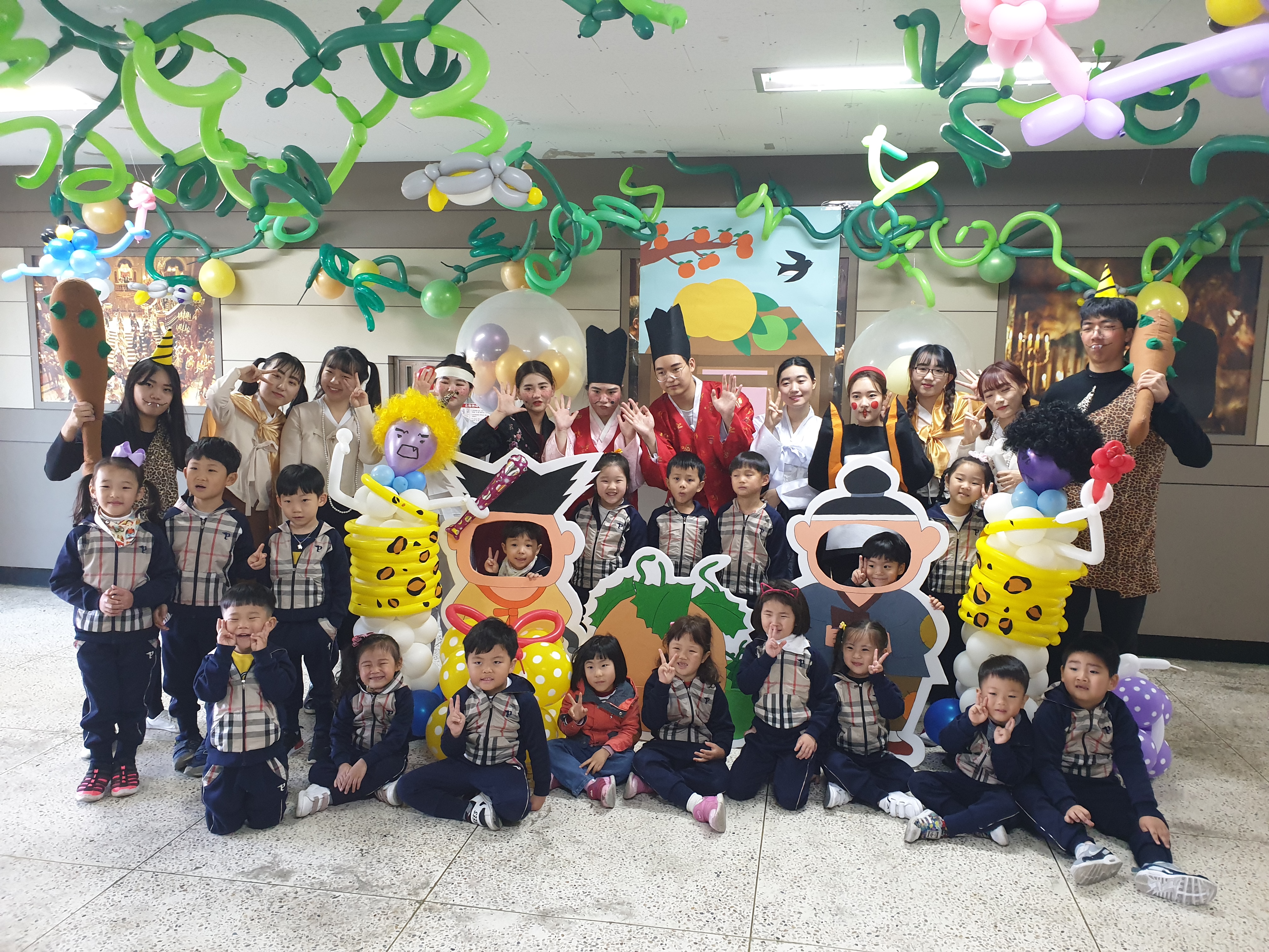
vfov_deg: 53.1
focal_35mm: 26
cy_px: 476
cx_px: 634
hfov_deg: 67.3
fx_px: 953
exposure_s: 1/30
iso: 320
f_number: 2.4
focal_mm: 4.3
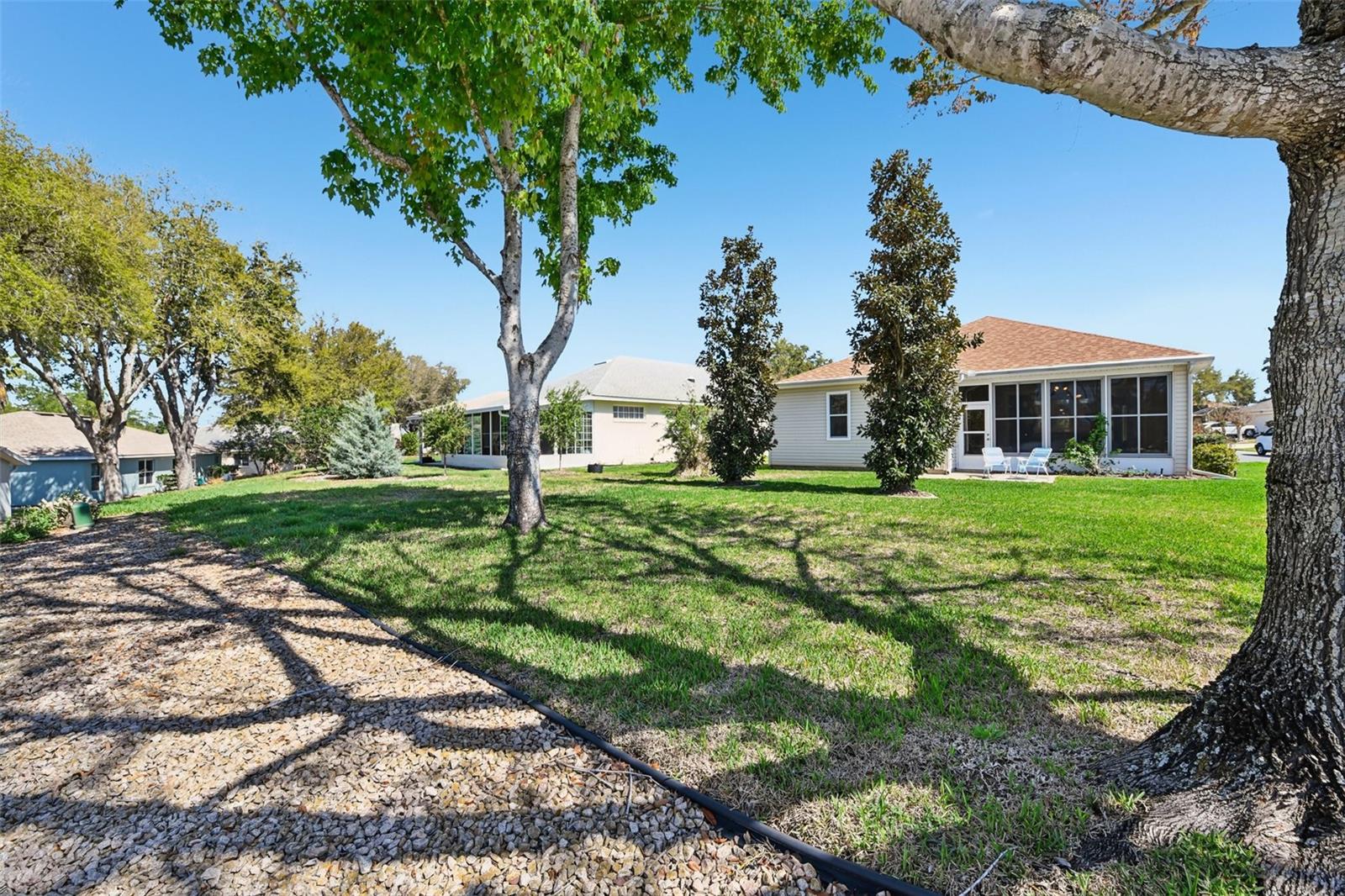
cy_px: 448
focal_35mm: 14
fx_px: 523
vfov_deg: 81.2
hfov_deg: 104.3
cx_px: 672
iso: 400
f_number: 8
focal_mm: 14
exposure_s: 1/160
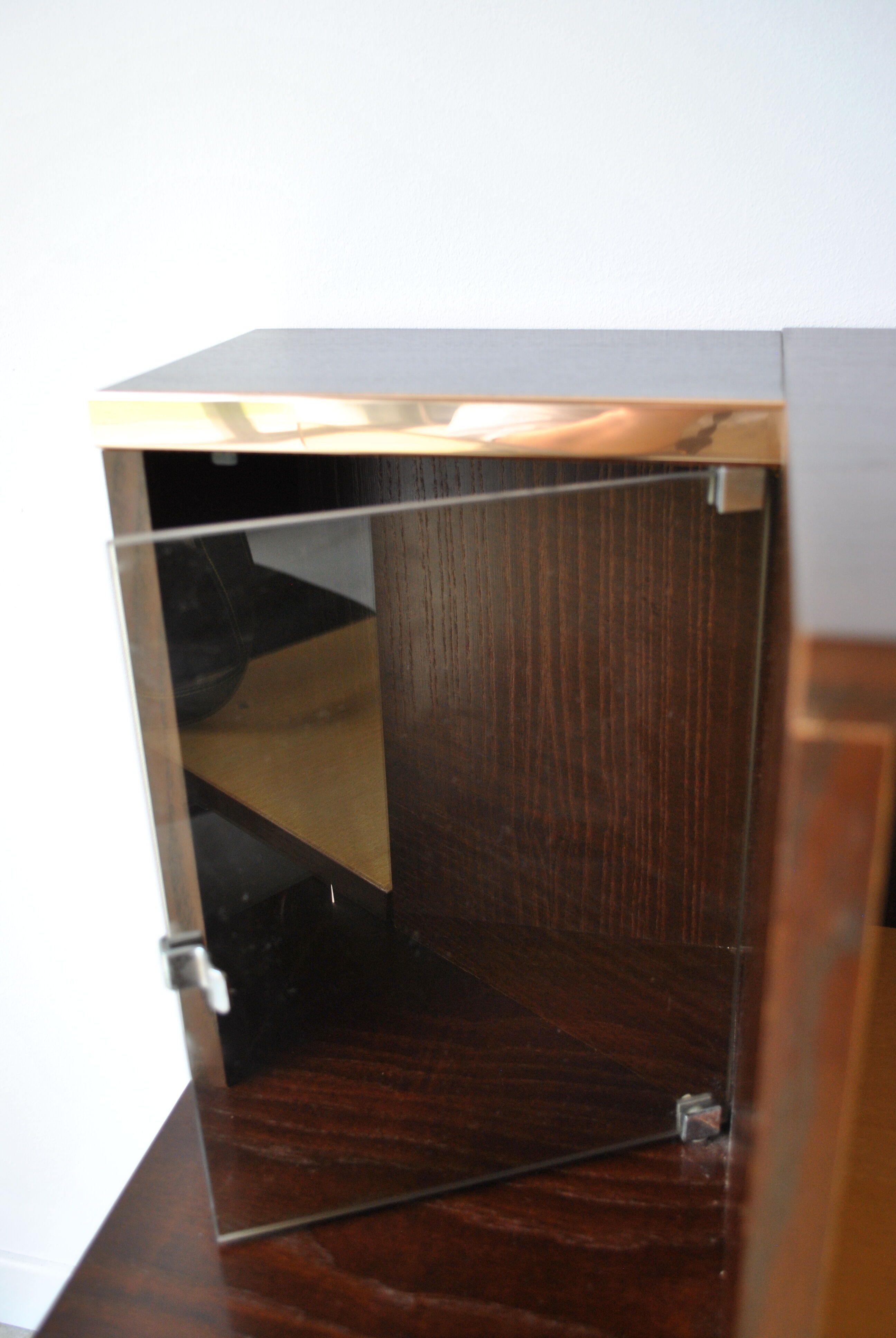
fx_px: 1228
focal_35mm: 33
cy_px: 669
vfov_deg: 57.2
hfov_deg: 40.1
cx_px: 448
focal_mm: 22
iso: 280
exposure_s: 1/30
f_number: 3.8
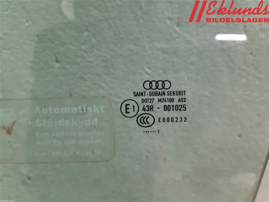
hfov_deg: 67.3
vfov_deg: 53.1
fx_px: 202
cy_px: 101
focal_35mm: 26
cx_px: 134
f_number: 1.7
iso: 250
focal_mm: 3.93
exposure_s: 1/33
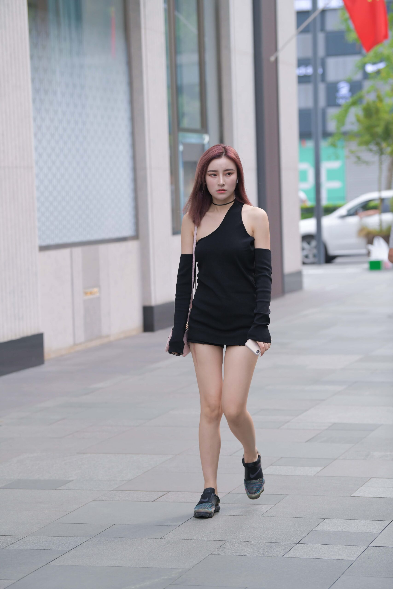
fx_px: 1899
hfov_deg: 11.8
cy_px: 294
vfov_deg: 17.6
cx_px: 196
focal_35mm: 116
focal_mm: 116
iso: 400
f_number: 4
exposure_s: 1/800
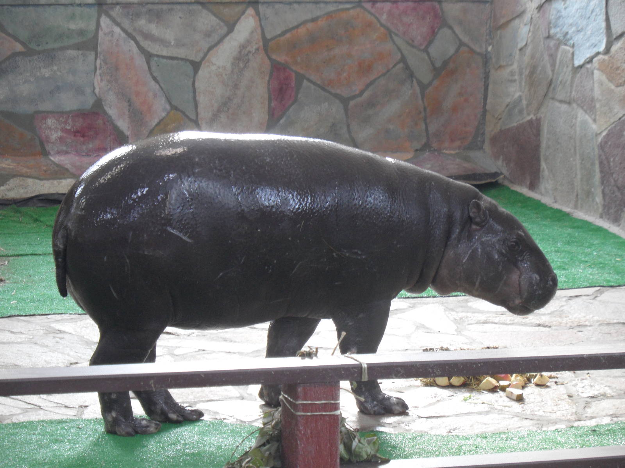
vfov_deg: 7.1
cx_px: 312
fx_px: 3792
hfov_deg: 9.4
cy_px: 234
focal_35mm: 210
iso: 200
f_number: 4.6
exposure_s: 1/8
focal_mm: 34.8
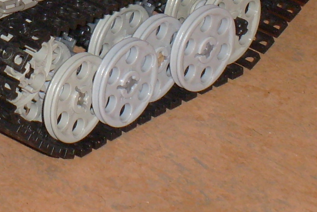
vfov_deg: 3.6
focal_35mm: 378
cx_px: -48
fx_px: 3329
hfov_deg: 5.4
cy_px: -115
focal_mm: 17.4
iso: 100
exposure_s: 1/90
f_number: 4.9
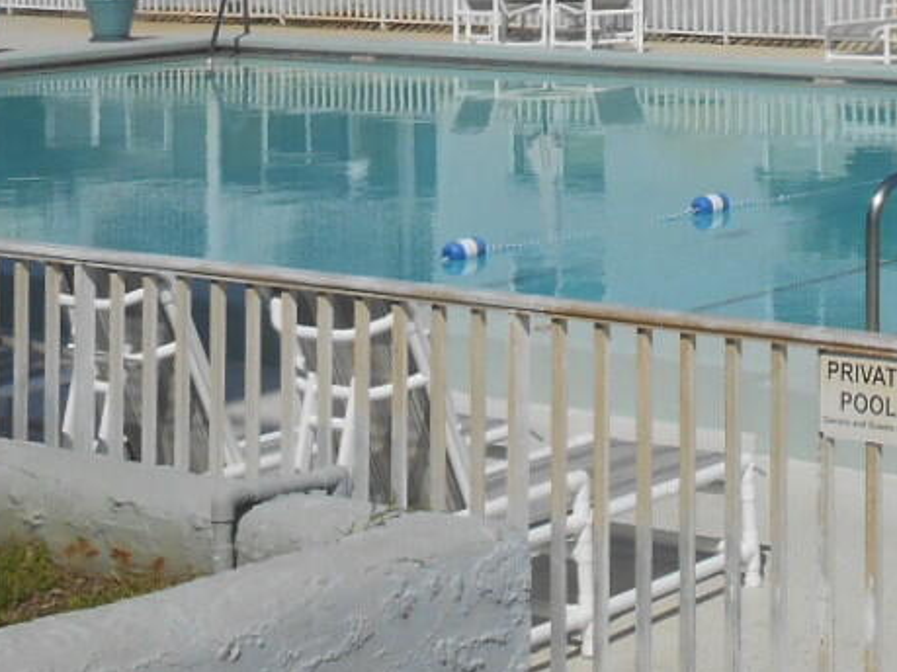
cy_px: -459
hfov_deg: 15.7
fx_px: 3161
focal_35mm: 122
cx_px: 1008
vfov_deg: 11.4
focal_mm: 6.3
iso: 80
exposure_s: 1/2000
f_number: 3.7
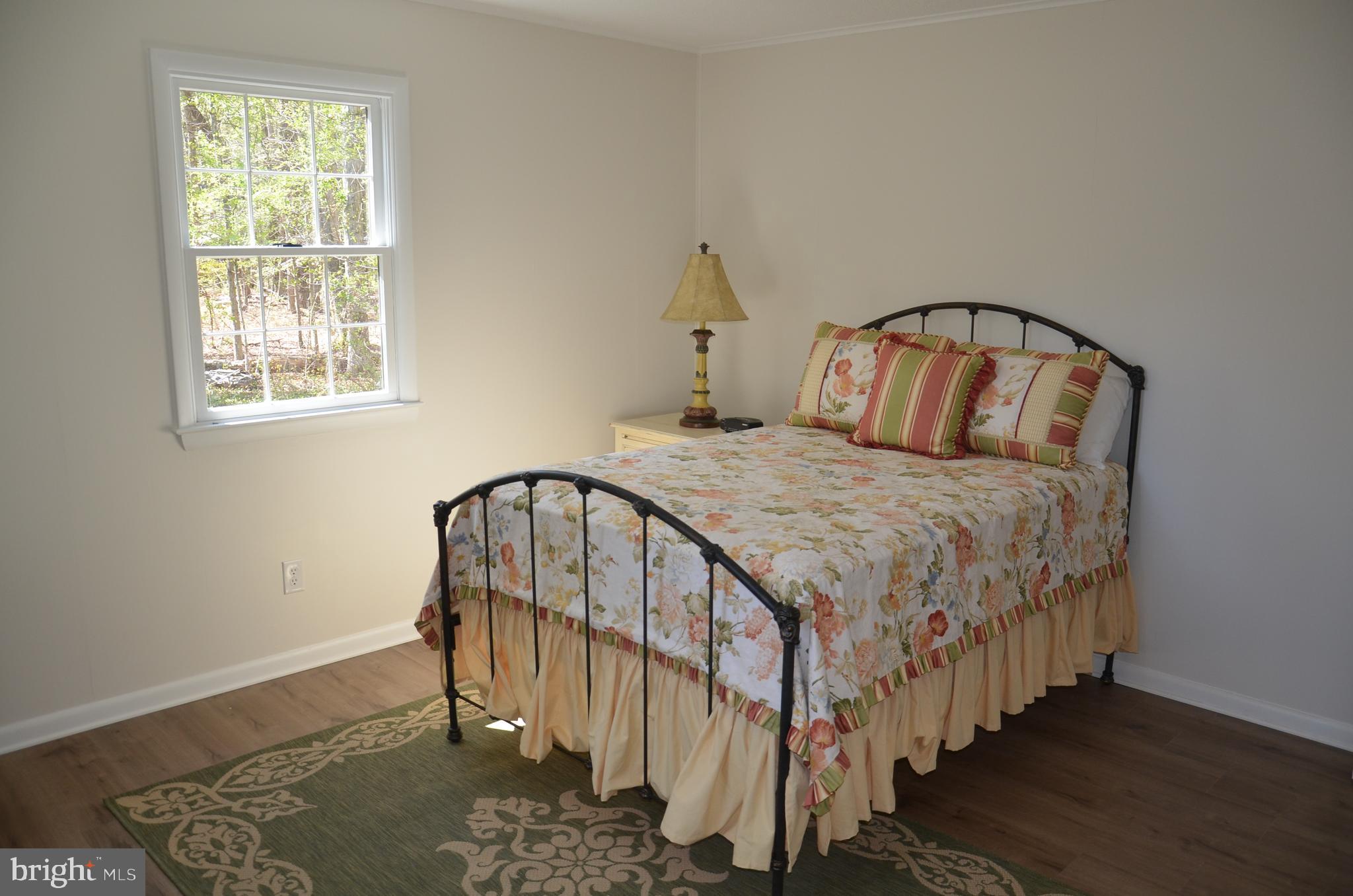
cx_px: 676
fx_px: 1013
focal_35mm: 27
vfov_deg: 47.7
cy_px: 448
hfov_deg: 67.5
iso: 360
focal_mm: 18
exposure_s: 1/125
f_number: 3.5
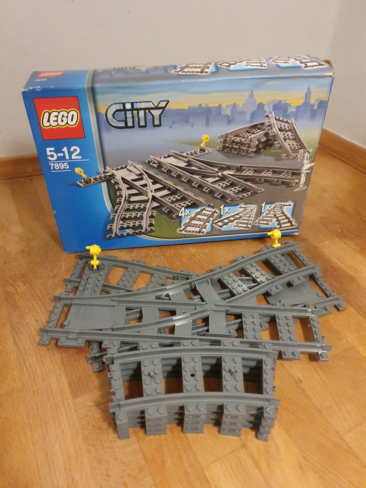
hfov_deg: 53.1
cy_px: 244
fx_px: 367
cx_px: 183
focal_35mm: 26
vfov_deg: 67.3
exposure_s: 1/50
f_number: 1.5
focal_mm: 4.32
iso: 640
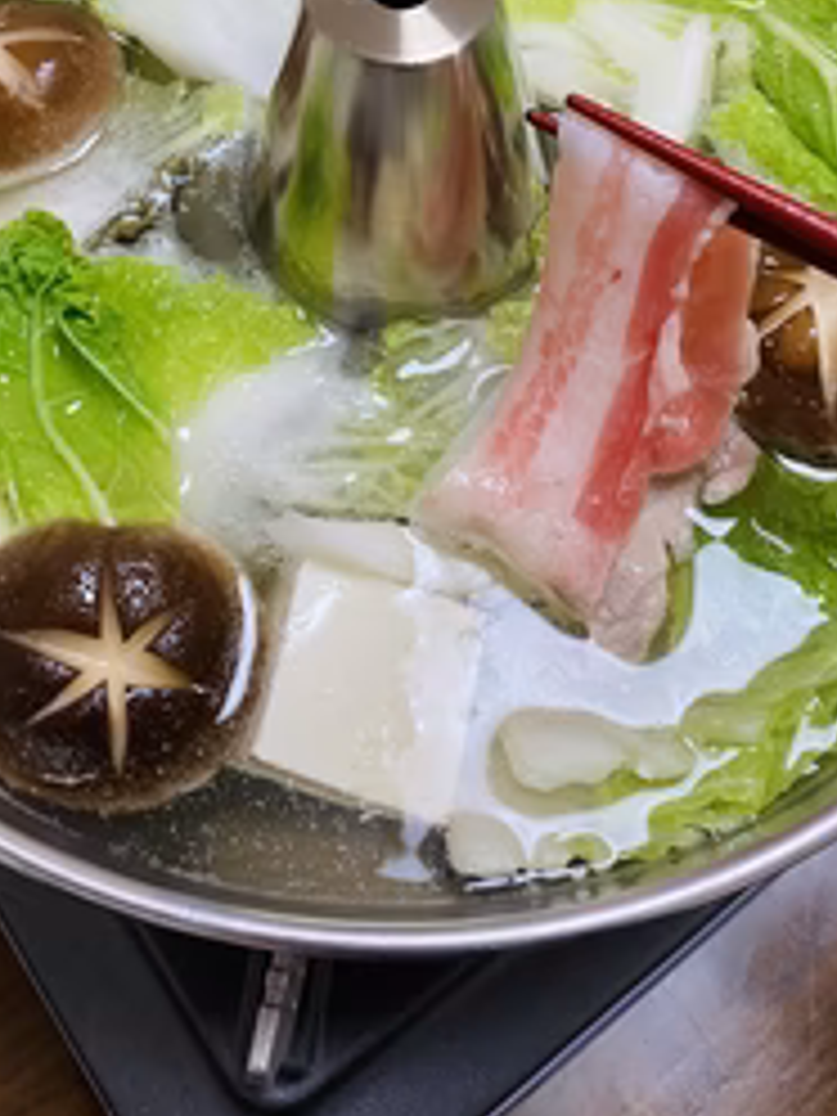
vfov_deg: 43.8
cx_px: 378
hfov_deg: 34.3
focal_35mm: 42
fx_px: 1354
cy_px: 328
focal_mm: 4.25
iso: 125
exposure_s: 1/60
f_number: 1.8
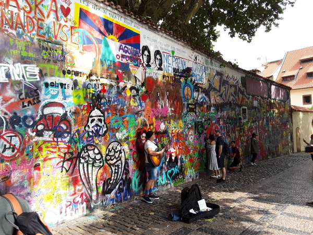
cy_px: 118
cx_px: 156
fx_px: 244
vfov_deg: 51.4
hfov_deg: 65.3
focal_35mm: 27
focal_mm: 2.91
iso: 40
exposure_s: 1/443
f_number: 1.9
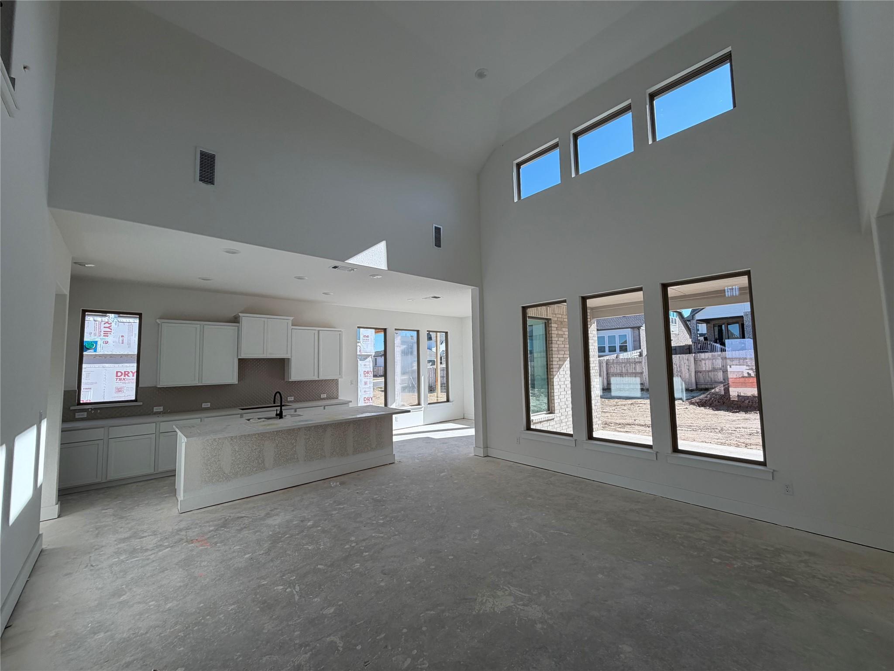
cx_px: 447
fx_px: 362
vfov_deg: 85.7
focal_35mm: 14
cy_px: 336
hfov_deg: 102.1
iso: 64
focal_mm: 2.22
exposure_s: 1/468
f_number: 2.2
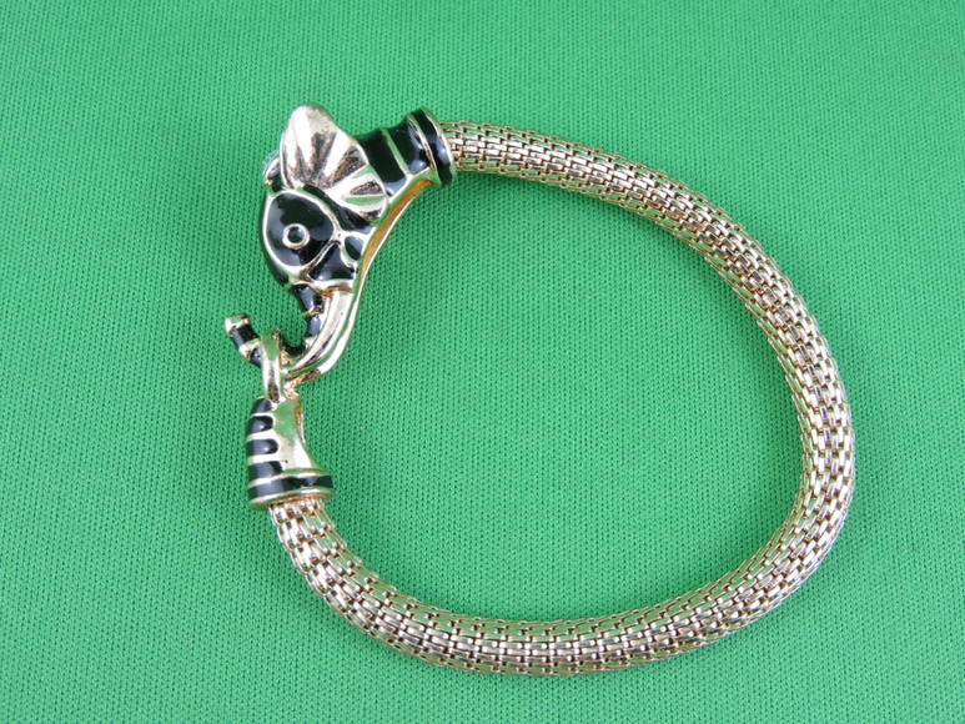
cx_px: 482
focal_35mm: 40
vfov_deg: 36.0
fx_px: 1115
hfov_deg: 46.8
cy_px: 362
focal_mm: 7.2
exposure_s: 1/125
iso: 800
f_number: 3.8
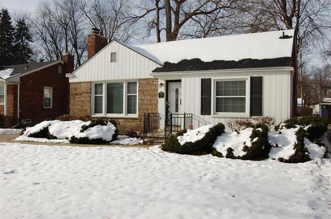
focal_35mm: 30
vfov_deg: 43.4
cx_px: 166
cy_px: 110
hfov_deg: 62.0
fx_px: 275
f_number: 10
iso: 200
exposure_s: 1/400
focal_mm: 20
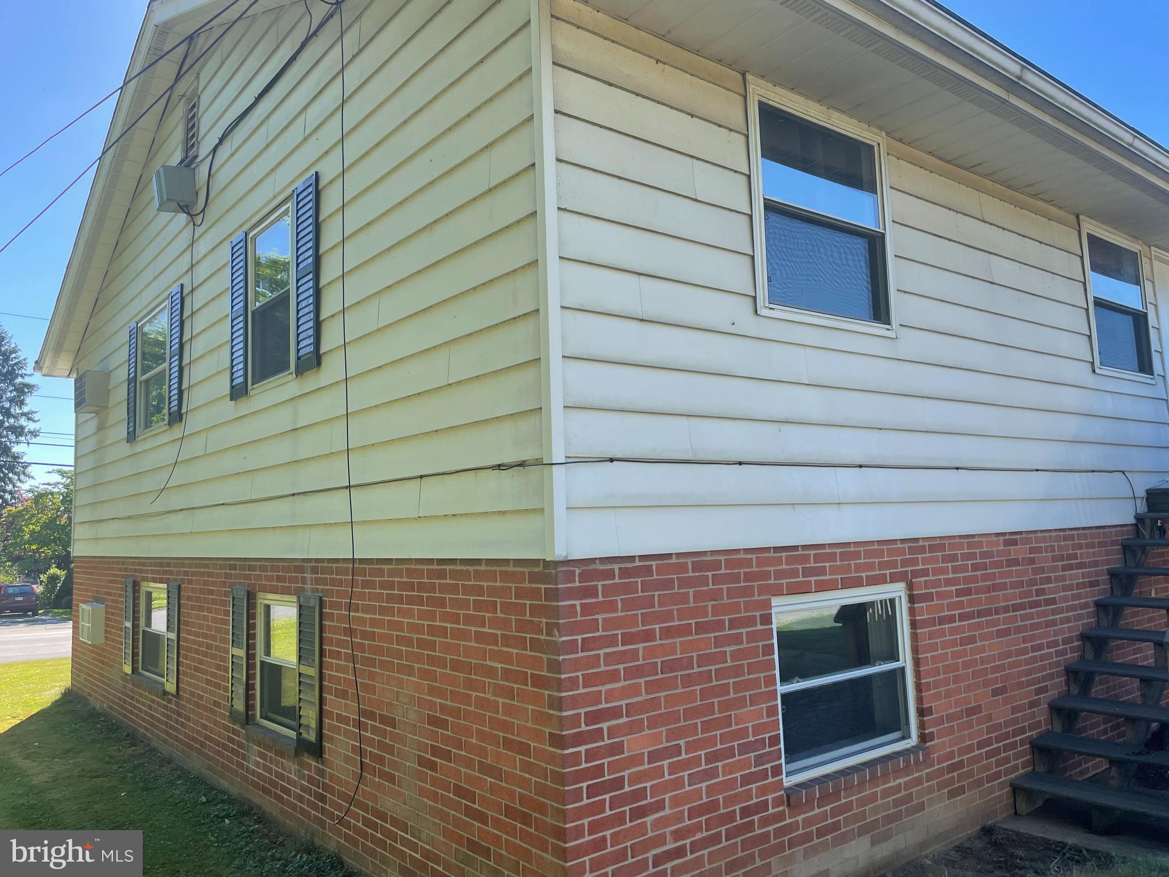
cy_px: 438
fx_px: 878
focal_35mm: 26
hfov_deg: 67.3
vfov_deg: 53.1
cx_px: 584
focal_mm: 4.2
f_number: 1.6
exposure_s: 1/619
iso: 32
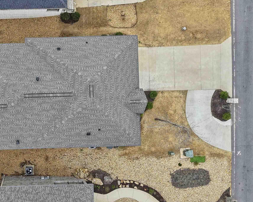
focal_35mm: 41
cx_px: 33
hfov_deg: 41.7
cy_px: 91
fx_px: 307
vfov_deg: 36.5
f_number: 1.8
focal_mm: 8.7
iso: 110
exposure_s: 1/125
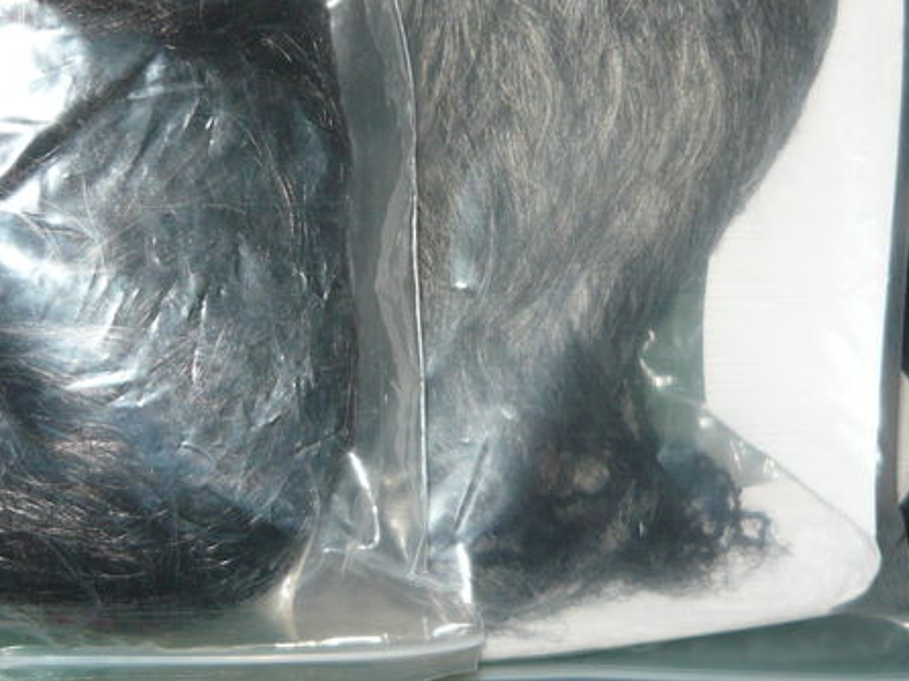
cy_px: 161
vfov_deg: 19.7
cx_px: 379
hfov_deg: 26.3
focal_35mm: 74
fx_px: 1942
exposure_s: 1/30
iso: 100
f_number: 2.8
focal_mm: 5.5
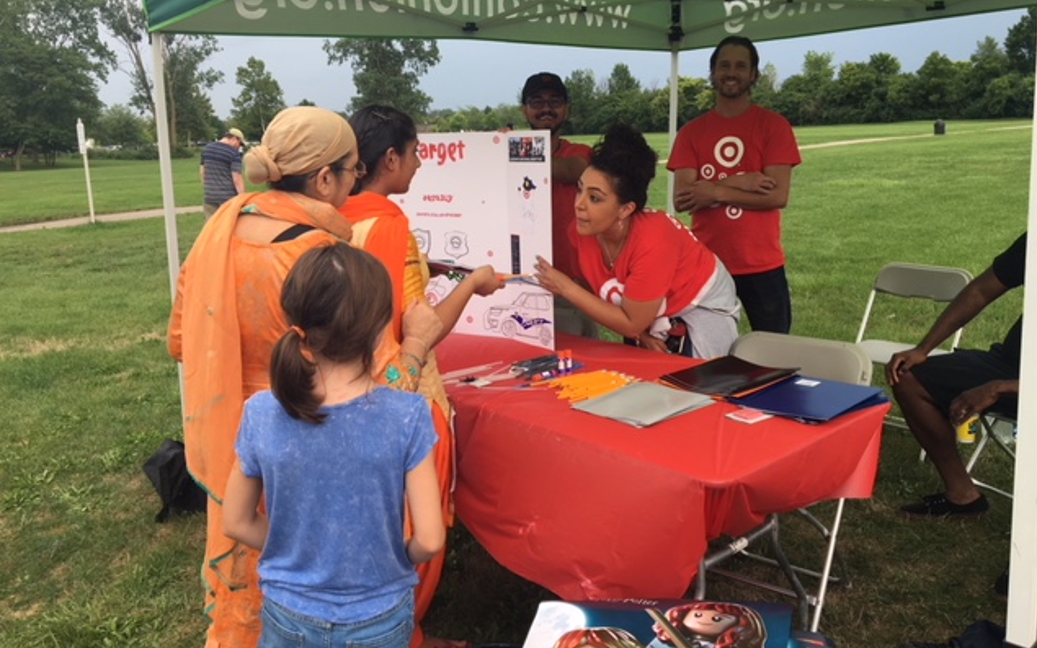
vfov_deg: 40.6
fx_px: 876
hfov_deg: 61.2
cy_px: 295
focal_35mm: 31
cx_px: 516
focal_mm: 4.15
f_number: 2.2
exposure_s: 1/167
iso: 25
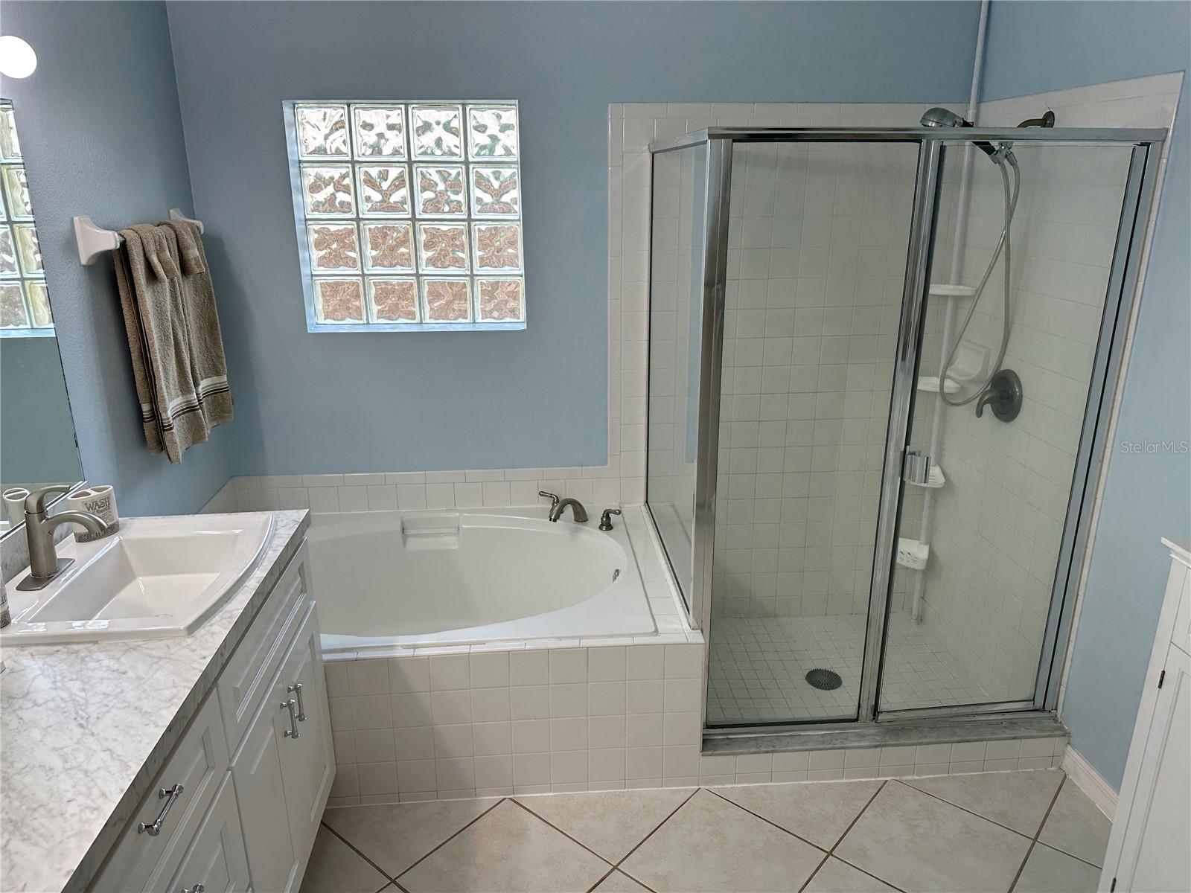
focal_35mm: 24
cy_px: 446
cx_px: 596
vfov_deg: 56.8
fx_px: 826
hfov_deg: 71.6
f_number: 1.78
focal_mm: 6.86
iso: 80
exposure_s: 1/136
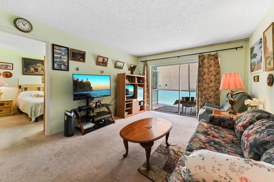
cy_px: 91
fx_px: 106
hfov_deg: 104.3
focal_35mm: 14
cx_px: 137
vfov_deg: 81.1
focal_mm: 14
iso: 2500
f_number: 11
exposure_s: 1/100
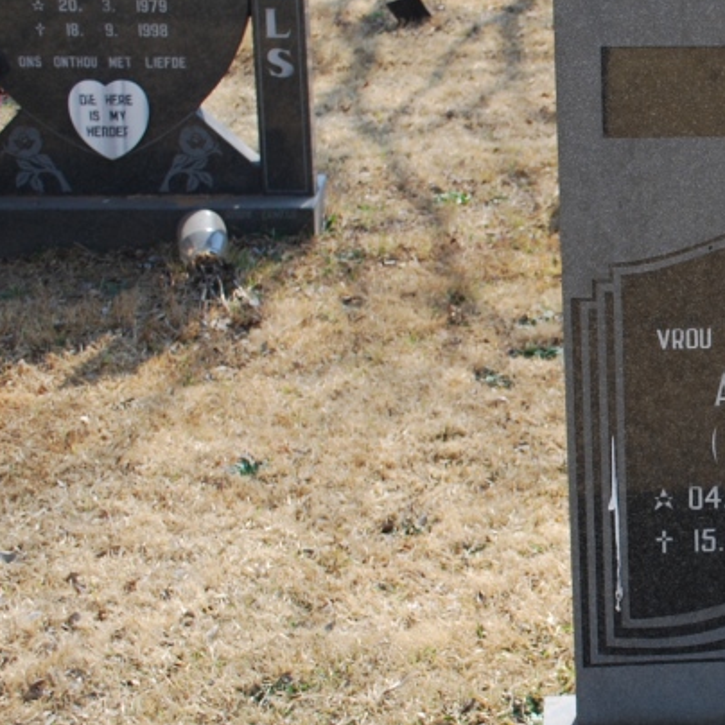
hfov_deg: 19.3
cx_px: 906
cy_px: 365
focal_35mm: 84
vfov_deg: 20.6
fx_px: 1990
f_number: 6.3
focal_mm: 26
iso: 100
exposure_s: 1/160
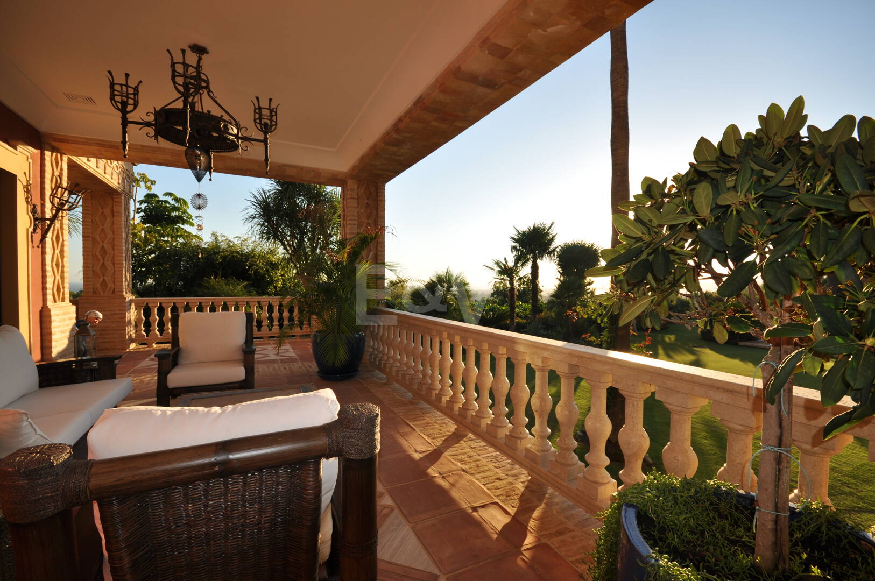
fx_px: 364
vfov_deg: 77.2
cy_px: 290
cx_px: 438
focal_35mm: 15
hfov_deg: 100.5
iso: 200
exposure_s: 1/200
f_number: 7.1
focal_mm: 10
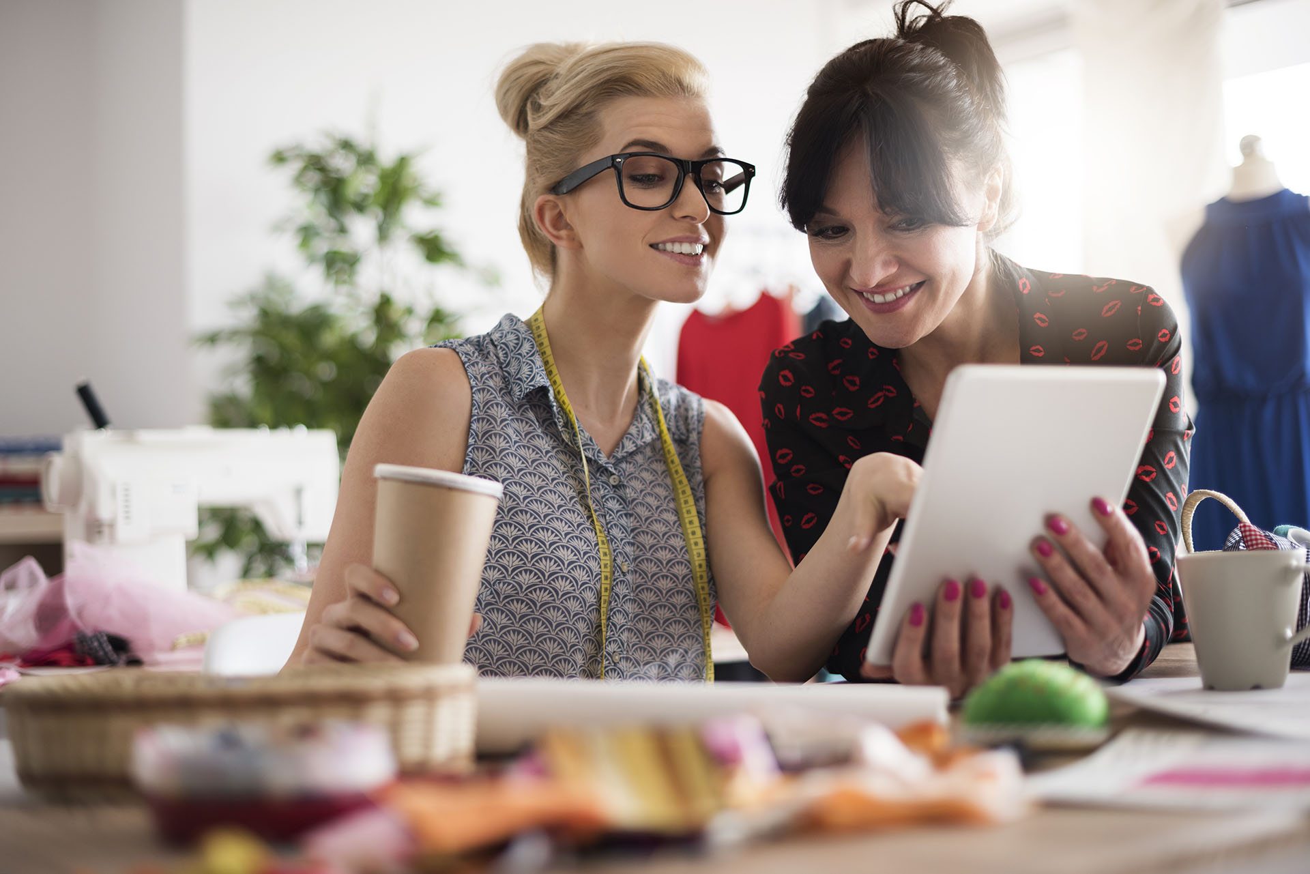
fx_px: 1820
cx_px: 655
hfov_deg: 39.6
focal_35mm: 50
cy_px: 437
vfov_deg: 27.0
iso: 160
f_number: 2
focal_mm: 50
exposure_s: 1/125
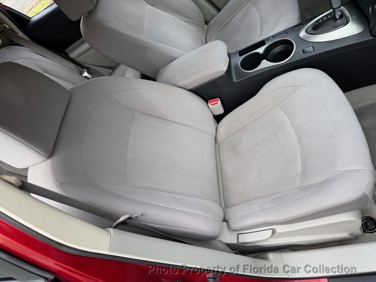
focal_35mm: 24
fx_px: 261
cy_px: 141
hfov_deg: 71.6
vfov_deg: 56.8
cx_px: 188
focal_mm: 6.76
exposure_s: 1/426
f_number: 1.78
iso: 80
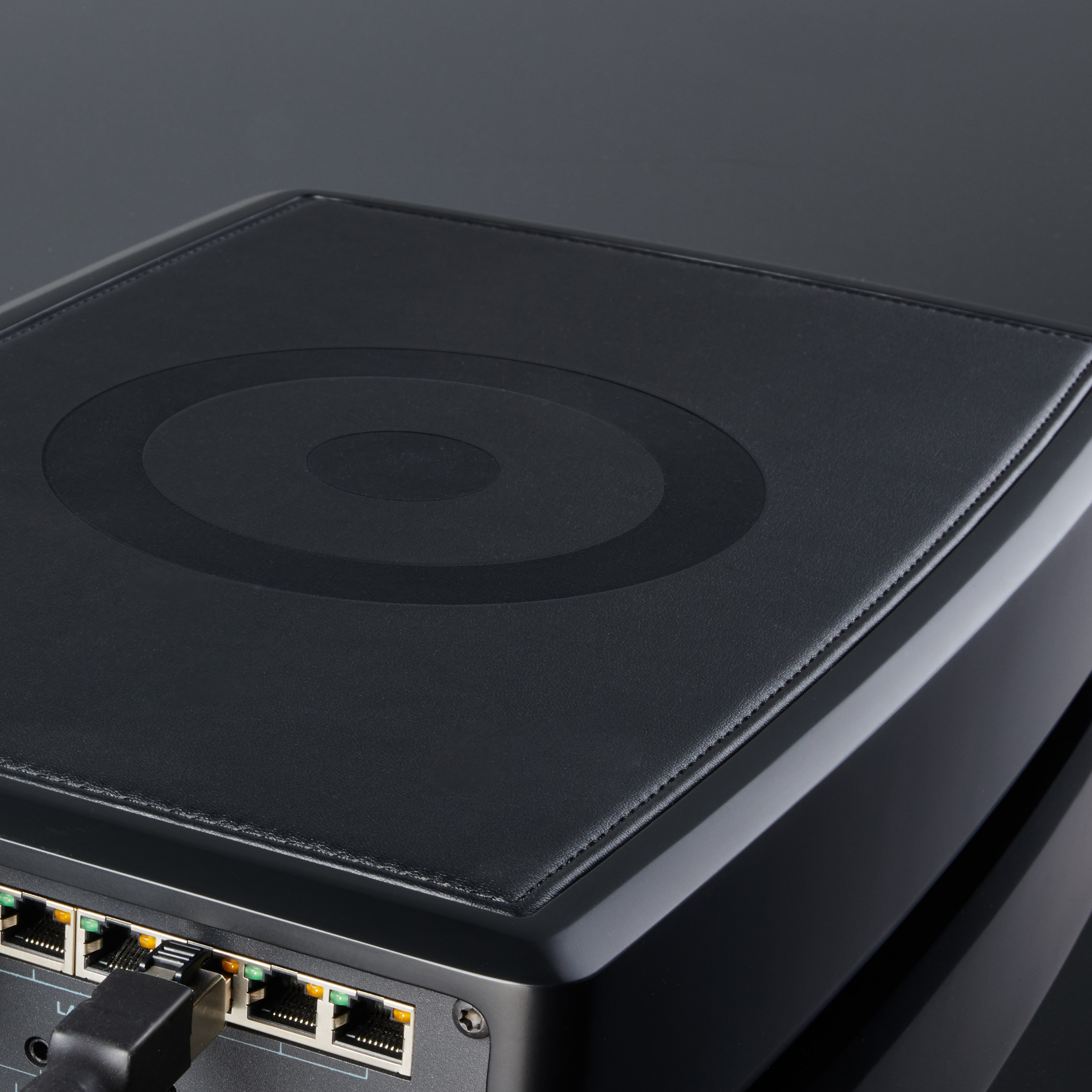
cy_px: 750
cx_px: 79
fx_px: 3498
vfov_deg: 17.7
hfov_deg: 17.4
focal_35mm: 98
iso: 100
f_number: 16
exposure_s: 1/160
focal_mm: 40
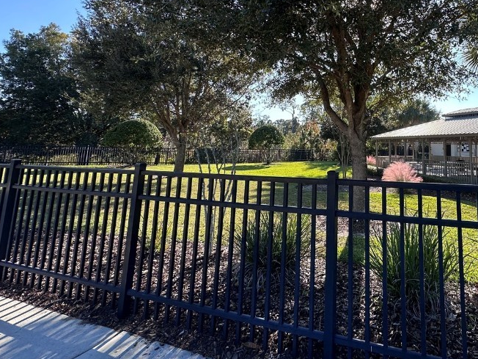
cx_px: 353
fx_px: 304
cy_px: 106
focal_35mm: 22
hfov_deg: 71.7
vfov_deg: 59.0
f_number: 2.2
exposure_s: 1/532
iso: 40
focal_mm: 2.22
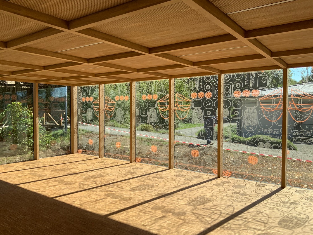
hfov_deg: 61.7
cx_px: 156
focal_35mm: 29
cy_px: 118
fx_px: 262
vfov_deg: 48.2
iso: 16
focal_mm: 3
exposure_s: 1/929
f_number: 1.8
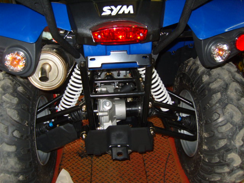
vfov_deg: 40.7
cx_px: 122
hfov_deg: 52.6
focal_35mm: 35
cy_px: 92
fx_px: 247
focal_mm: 7.4
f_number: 2.8
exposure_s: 1/30
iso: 100
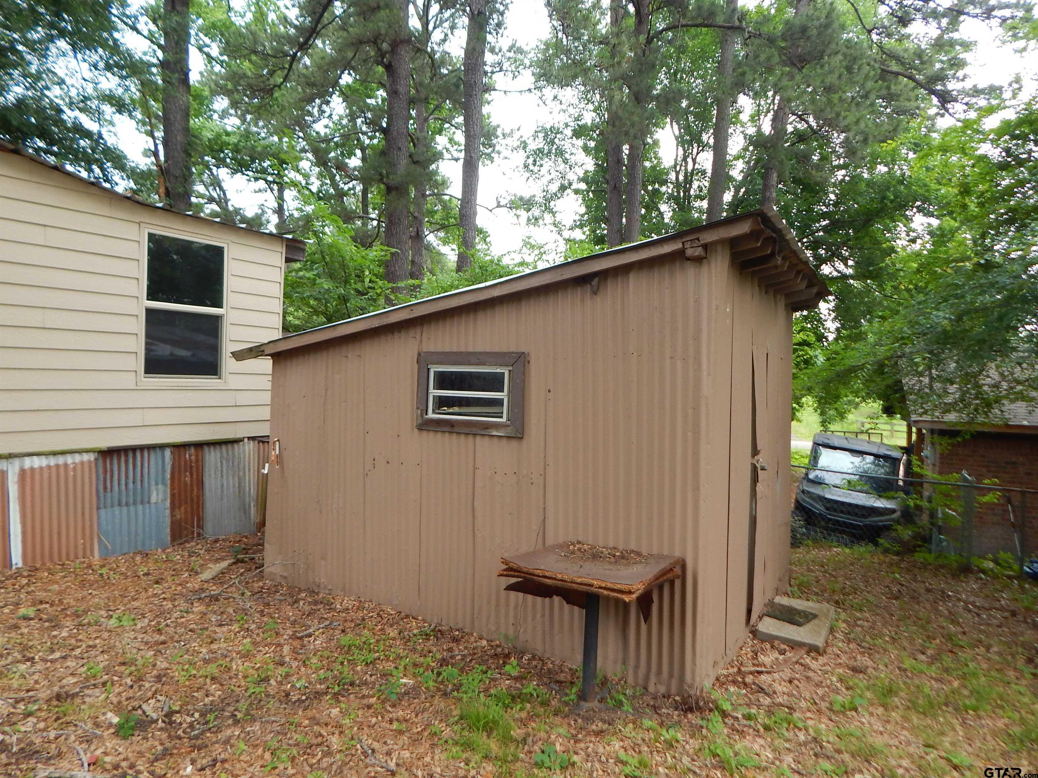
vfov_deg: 61.1
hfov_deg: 76.4
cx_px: 519
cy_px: 389
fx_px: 660
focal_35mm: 22
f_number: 3
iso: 125
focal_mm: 4
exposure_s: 1/125
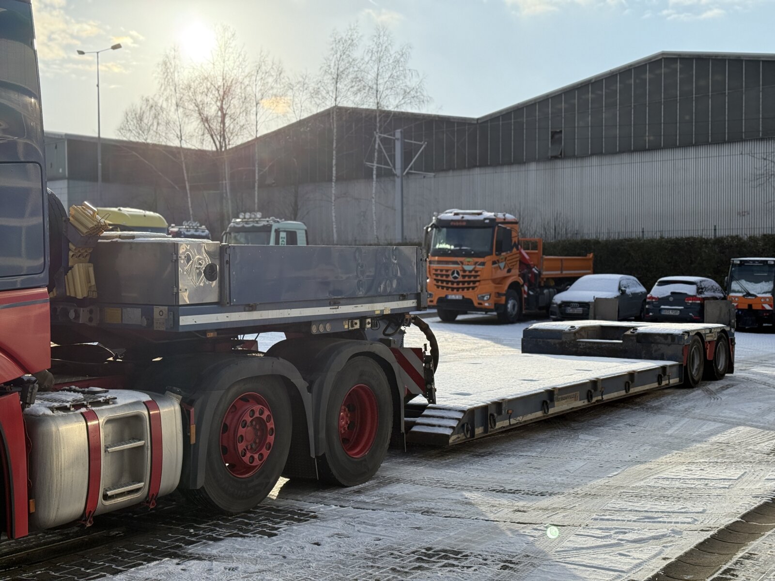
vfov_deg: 30.3
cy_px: 290
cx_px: 388
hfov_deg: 39.7
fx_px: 1075
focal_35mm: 48
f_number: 1.78
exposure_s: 1/5587
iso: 100
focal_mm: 6.76
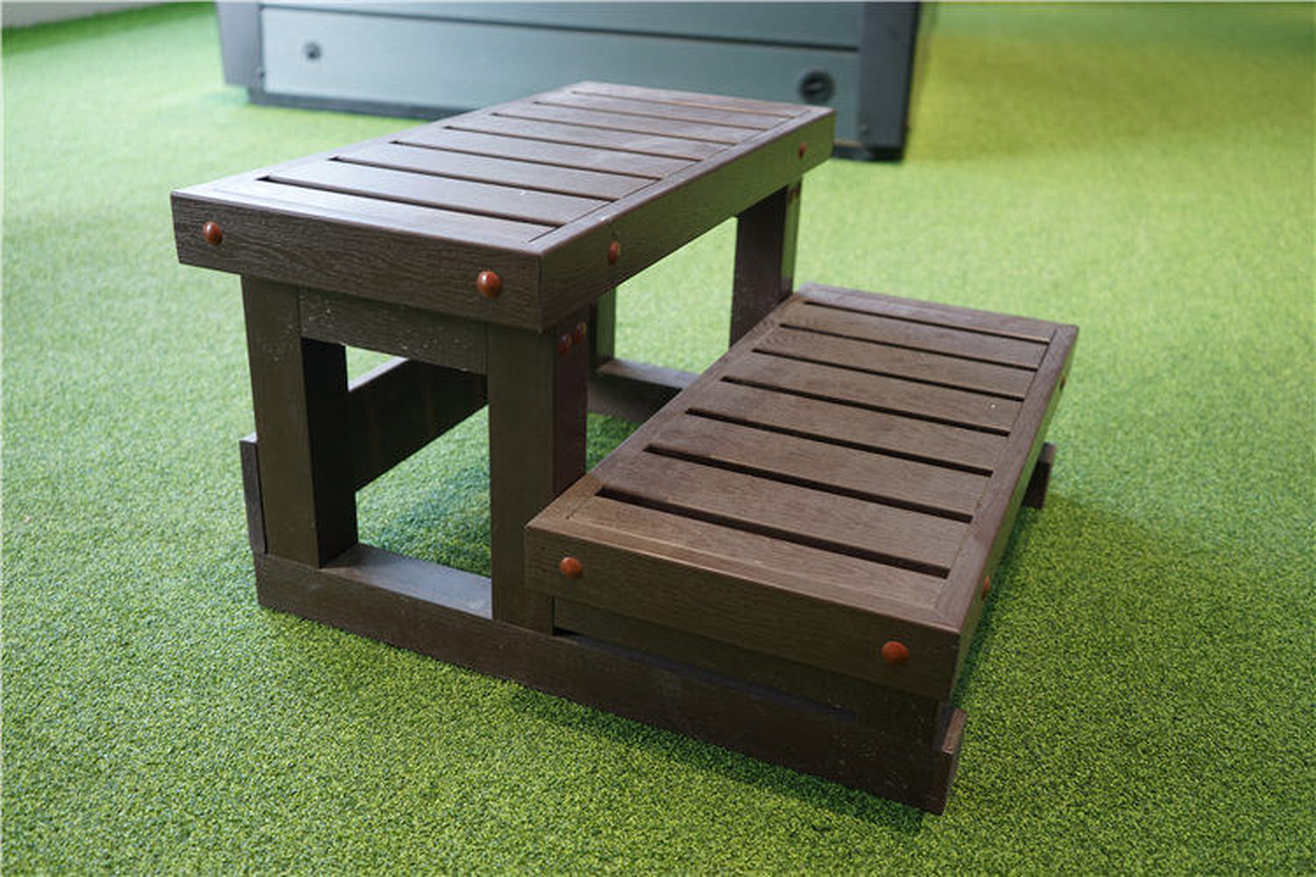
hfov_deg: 57.2
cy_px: 438
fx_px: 1206
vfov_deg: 40.0
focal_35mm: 33
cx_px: 658
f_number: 4
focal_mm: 33
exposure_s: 1/13
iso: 250
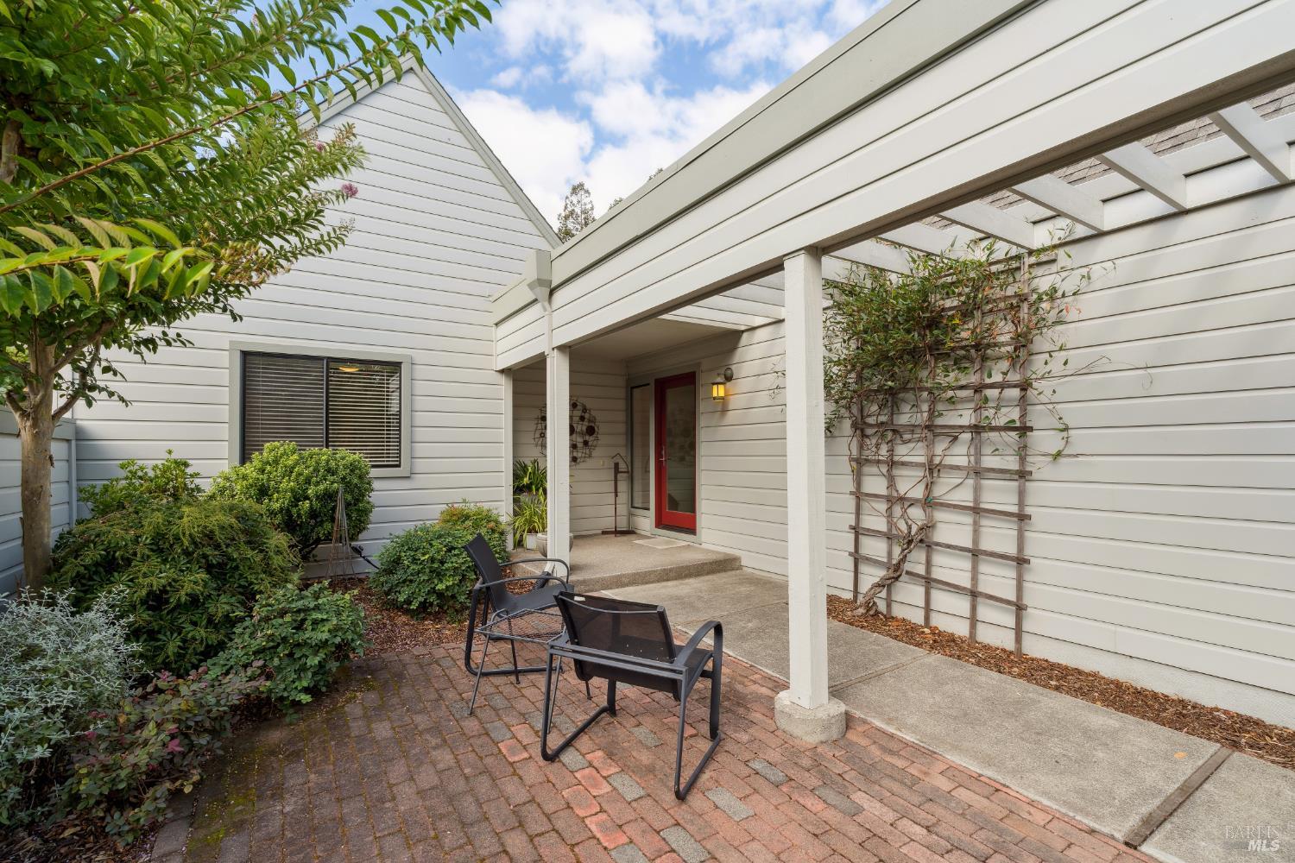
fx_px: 576
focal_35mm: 16
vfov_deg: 73.7
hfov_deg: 96.7
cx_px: 648
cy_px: 432
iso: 320
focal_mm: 16
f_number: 11
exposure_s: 1/125
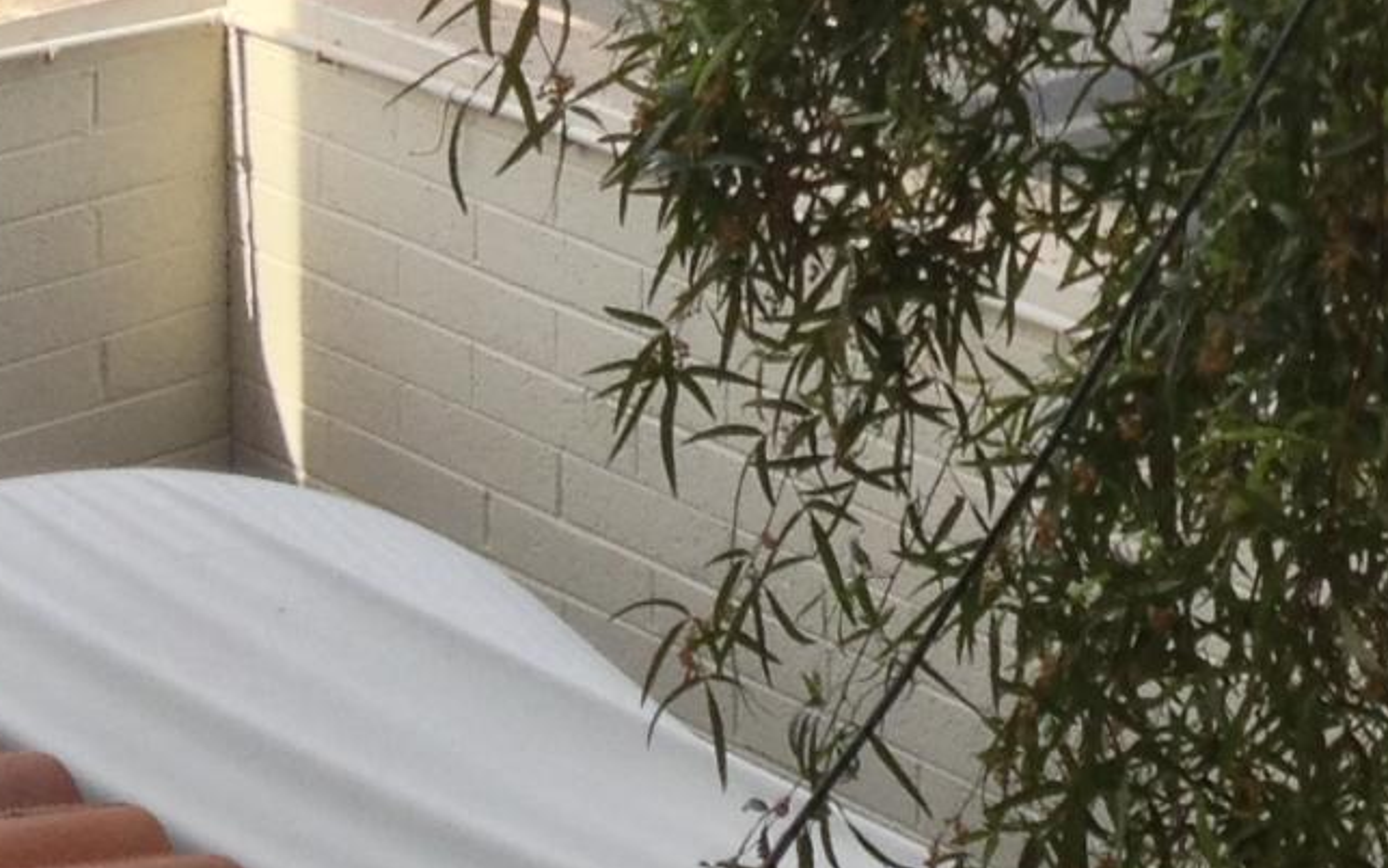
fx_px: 6545
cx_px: 2066
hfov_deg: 11.6
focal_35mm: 173
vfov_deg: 7.2
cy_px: -1138
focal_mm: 4.28
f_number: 2.4
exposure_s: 1/563
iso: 50
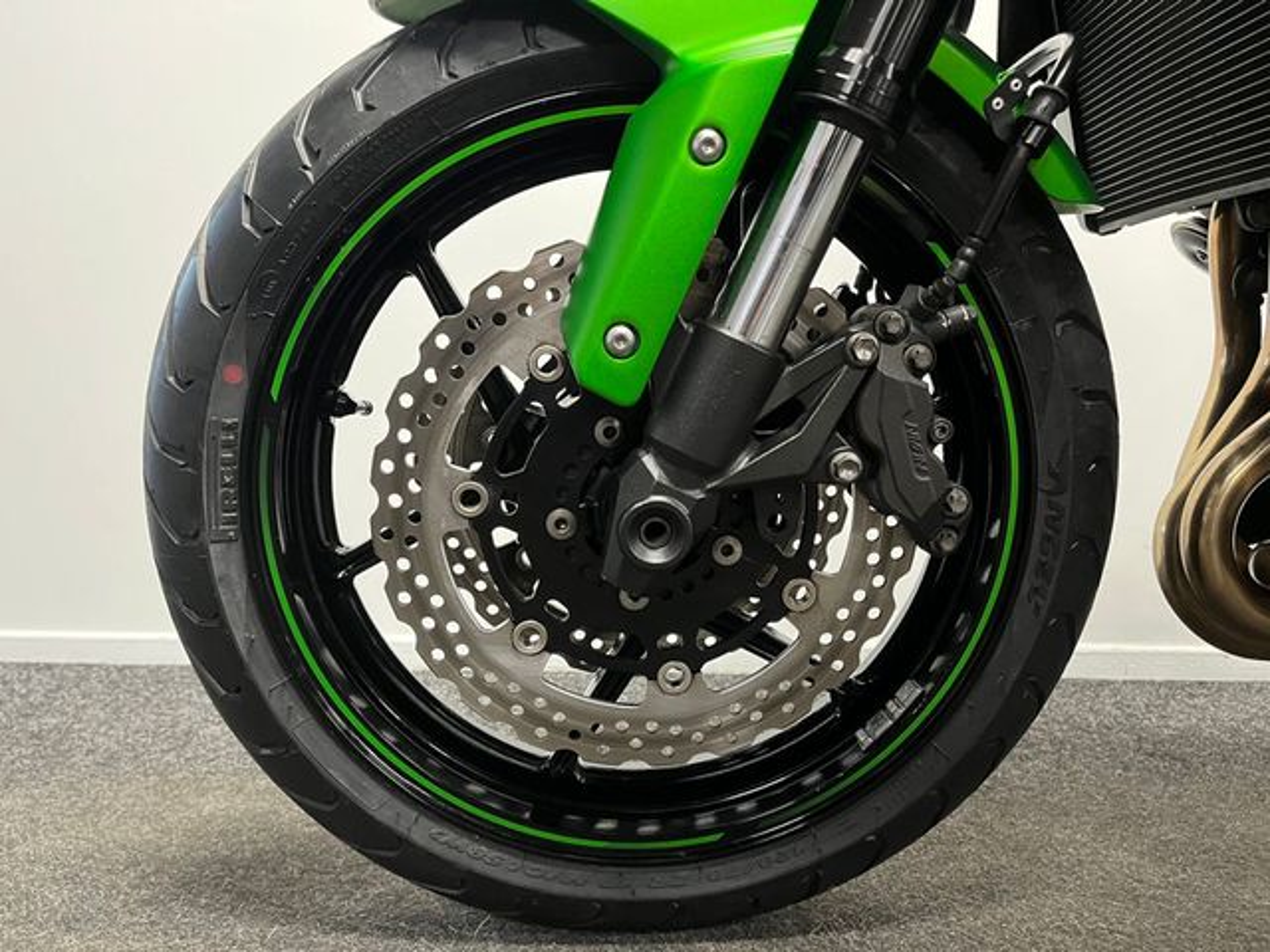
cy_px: 476
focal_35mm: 26
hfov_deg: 67.3
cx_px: 635
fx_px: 954
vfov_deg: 53.1
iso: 400
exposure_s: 1/33
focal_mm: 5.1
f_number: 1.6
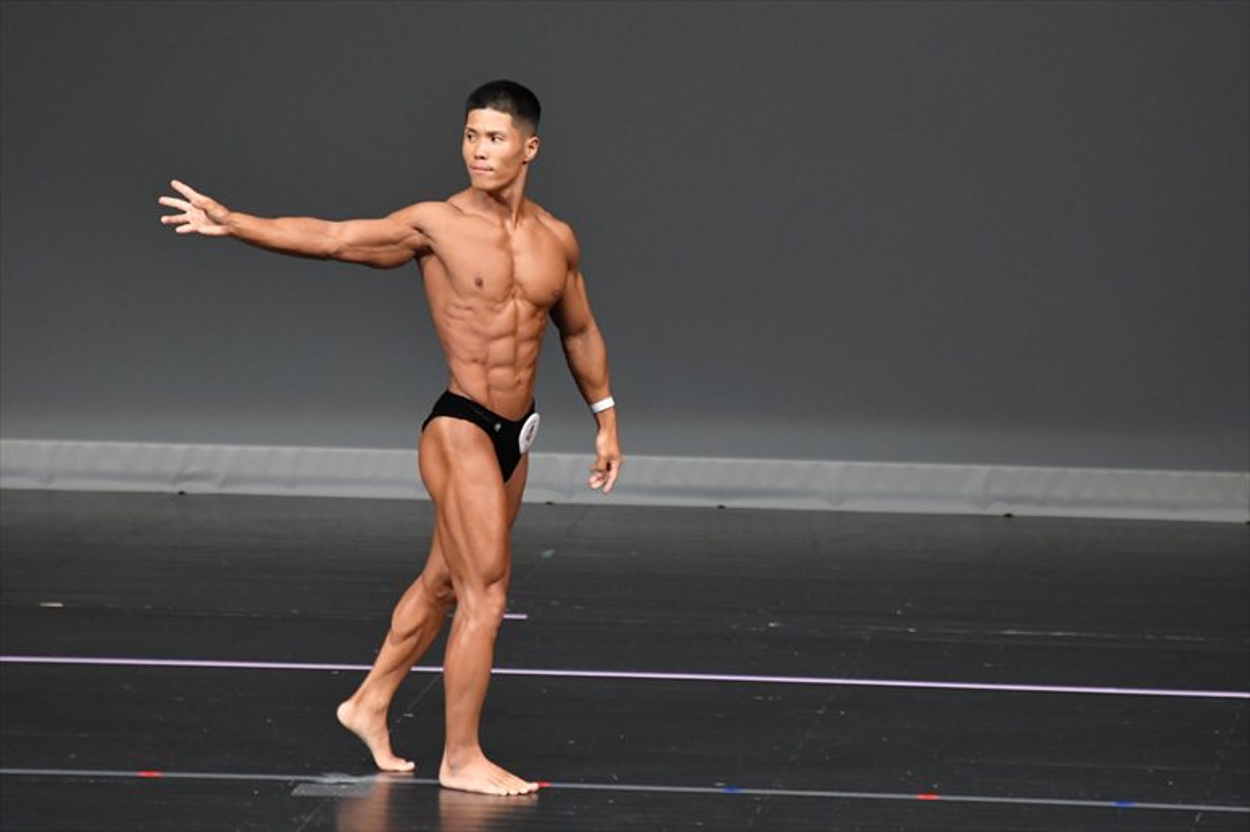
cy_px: 416
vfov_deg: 3.7
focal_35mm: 375
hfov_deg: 5.5
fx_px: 13015
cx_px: 625
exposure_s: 1/400
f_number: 5.6
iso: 4000
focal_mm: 250
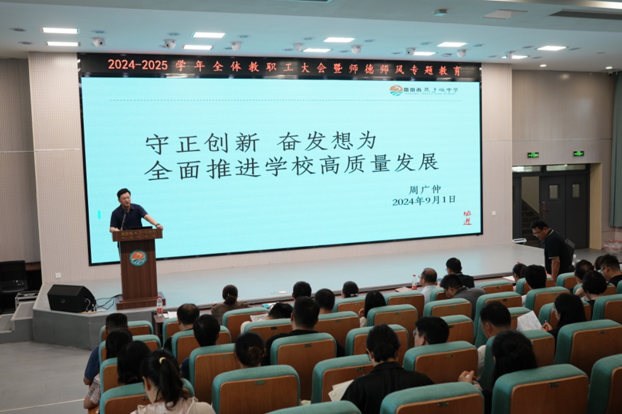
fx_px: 622
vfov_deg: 36.9
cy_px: 207
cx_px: 311
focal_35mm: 36
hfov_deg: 53.1
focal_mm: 24
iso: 160
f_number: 2.8
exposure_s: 1/160
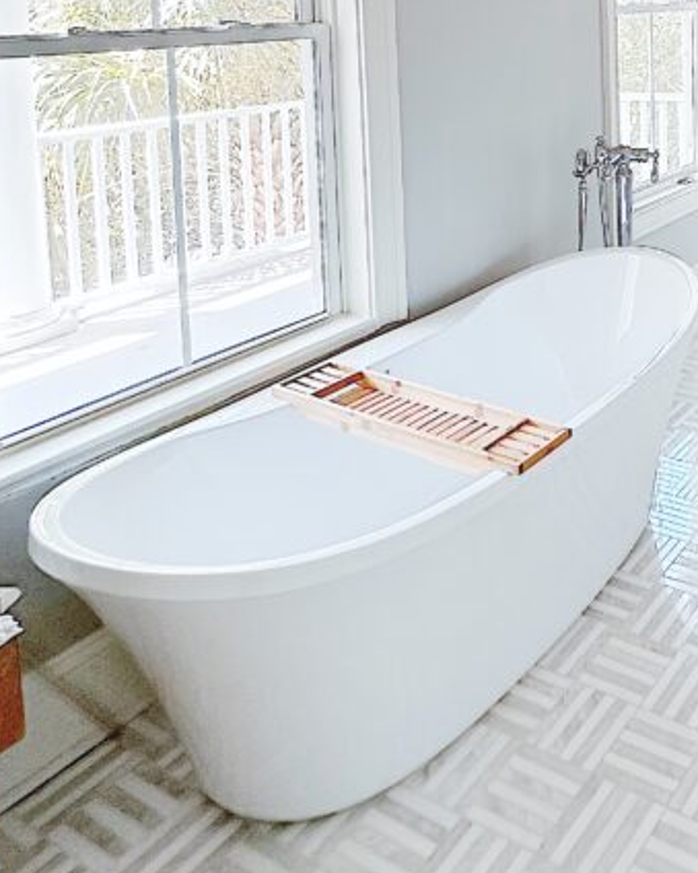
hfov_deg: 37.3
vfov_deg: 46.7
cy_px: 29
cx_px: 768
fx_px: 852
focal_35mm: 33
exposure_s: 1/99
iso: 125
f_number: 2.2
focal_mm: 2.22
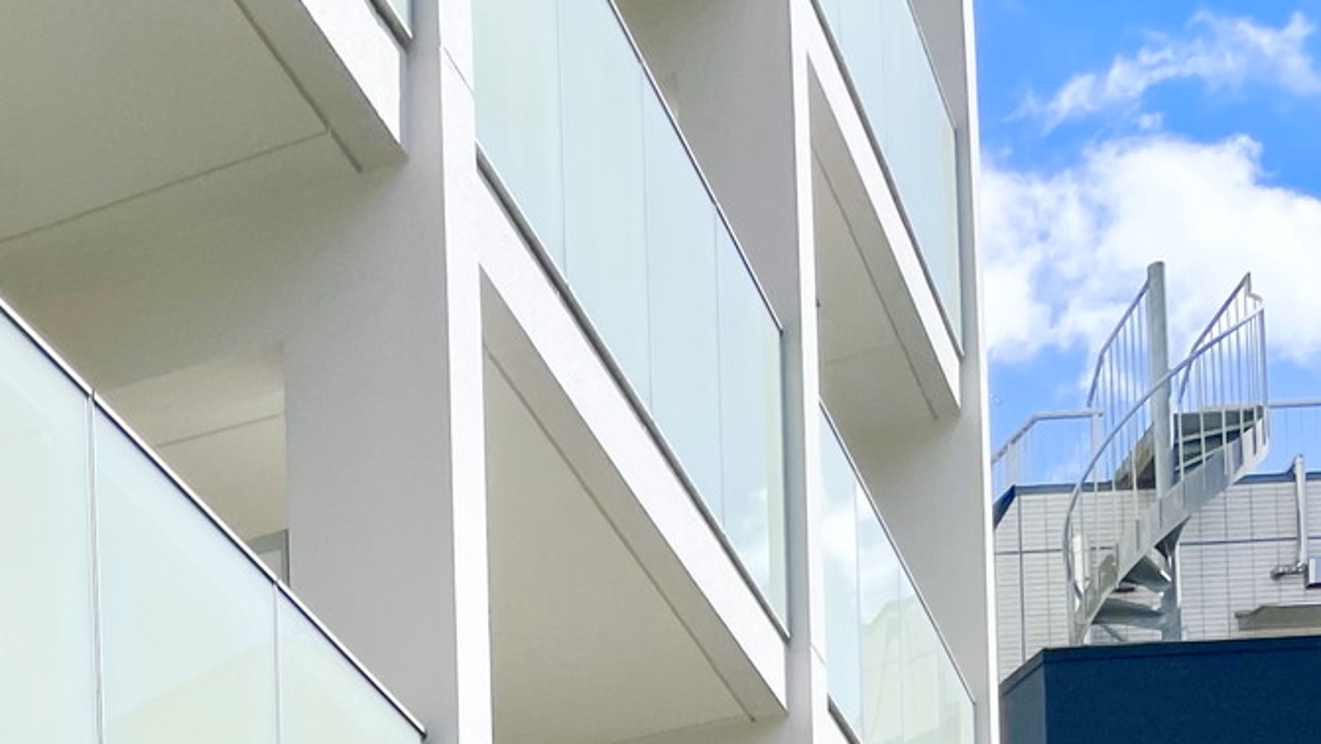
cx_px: -87
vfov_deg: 11.8
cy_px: 1854
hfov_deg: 24.6
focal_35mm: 81
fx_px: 2838
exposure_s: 1/3731
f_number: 1.6
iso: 32
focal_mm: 4.2
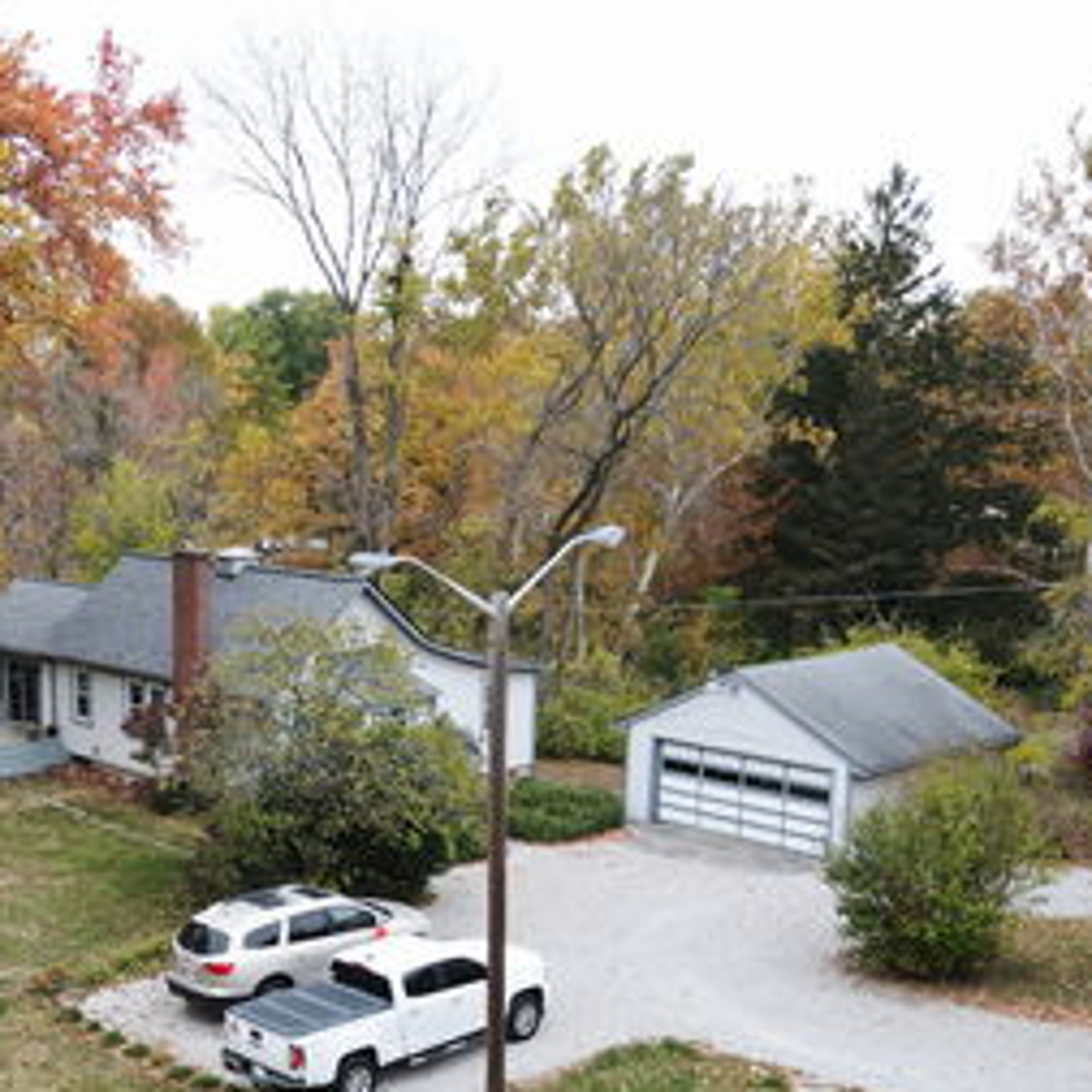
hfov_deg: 38.1
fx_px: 1535
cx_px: 259
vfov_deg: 38.1
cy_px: 824
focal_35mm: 43
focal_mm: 4.5
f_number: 2.8
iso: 110
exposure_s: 1/50
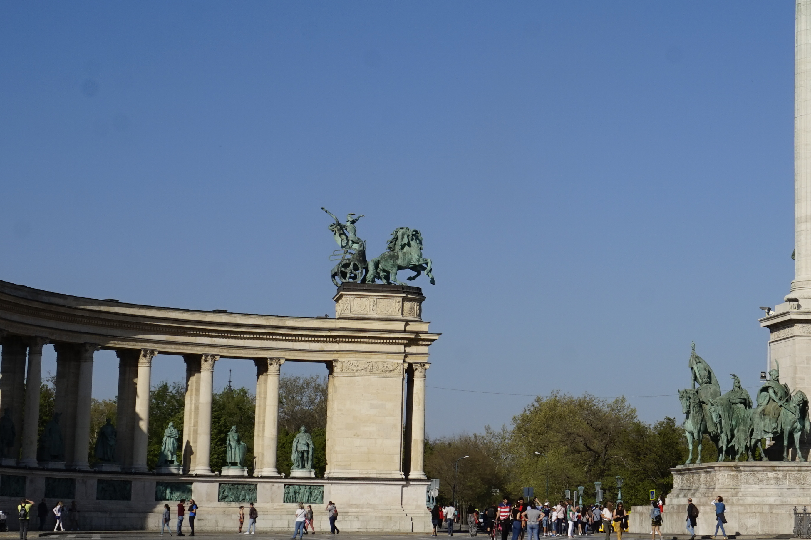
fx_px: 1936
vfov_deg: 15.8
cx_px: 705
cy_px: 164
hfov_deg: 23.1
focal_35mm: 86
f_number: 14
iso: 100
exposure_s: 1/200
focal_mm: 29
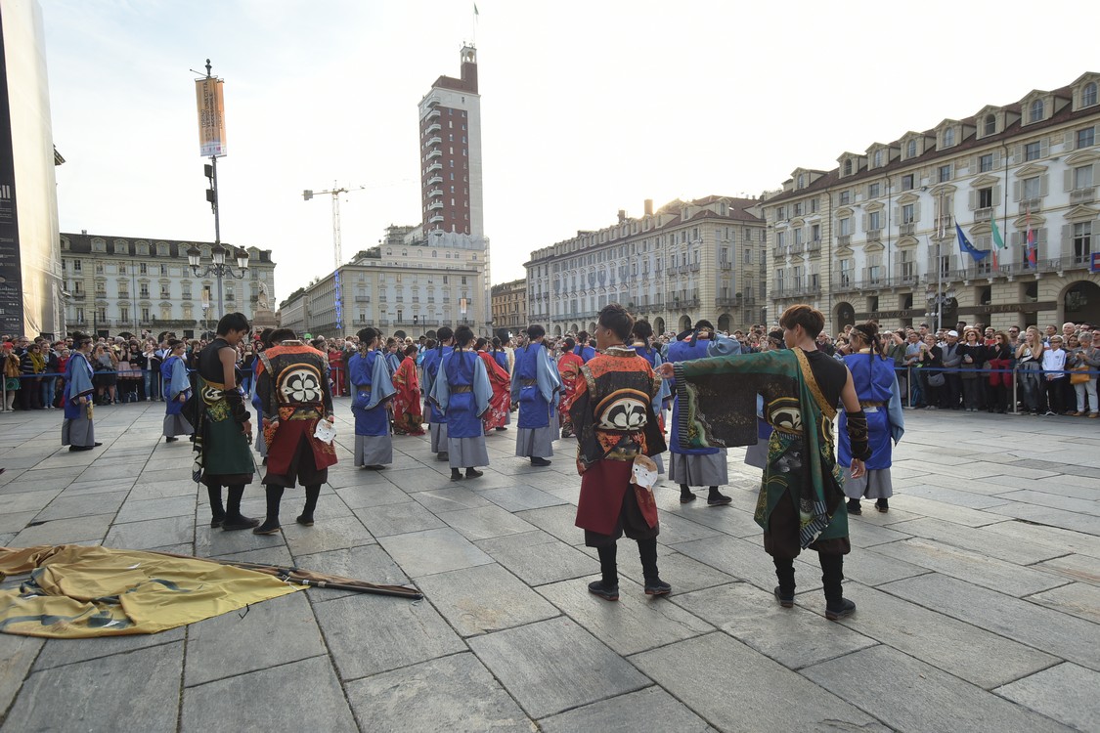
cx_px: 550
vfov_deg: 57.2
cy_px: 366
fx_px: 672
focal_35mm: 22
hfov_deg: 78.6
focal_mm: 22
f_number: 7.1
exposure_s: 1/500
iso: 500
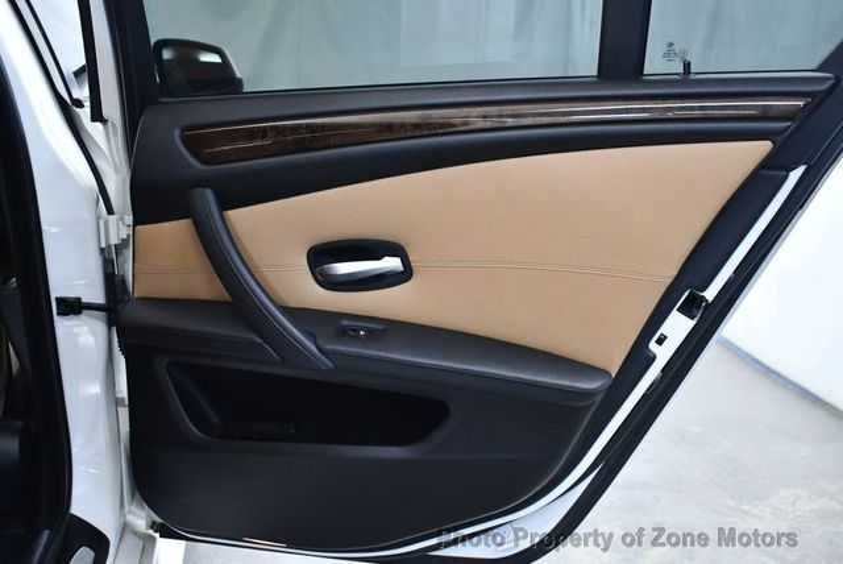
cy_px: 282
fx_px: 984
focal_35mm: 42
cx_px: 422
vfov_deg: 32.0
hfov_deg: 46.4
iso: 3200
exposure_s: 1/100
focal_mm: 21
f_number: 3.8
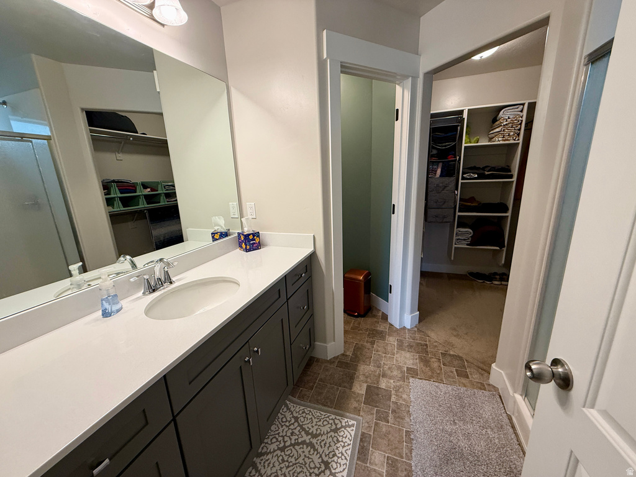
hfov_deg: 102.1
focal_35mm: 14
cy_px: 238
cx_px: 318
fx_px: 257
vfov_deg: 85.7
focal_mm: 2.22
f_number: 2.2
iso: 160
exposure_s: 1/120
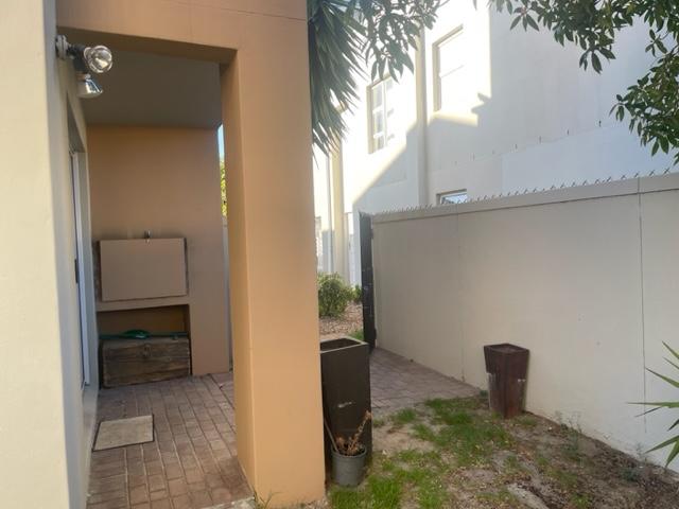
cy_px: 254
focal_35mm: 26
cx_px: 340
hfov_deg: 67.3
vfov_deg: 53.1
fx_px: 510
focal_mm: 4.2
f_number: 1.6
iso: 32
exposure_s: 1/409
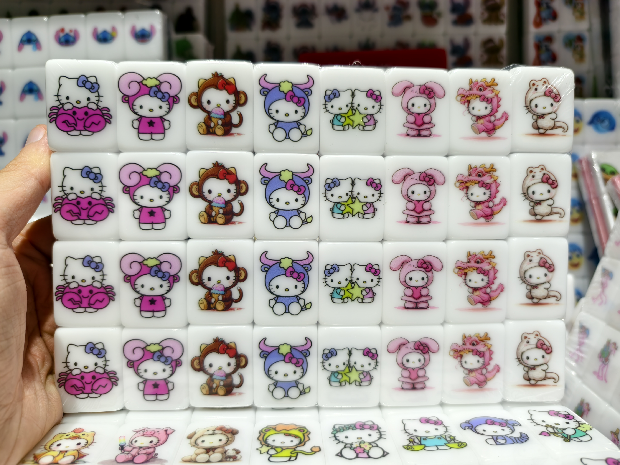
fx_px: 412
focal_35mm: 23
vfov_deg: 58.9
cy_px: 232
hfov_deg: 73.9
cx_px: 310
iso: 72
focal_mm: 6.54
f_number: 1.57
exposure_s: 1/341
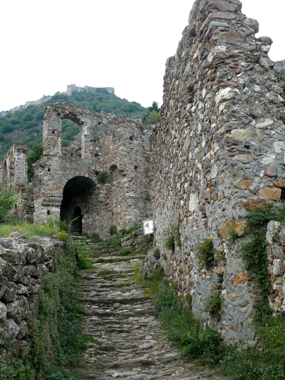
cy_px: 190
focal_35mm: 35
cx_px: 142
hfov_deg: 40.7
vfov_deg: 52.6
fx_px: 384
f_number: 4
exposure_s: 1/100
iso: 100
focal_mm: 7.4
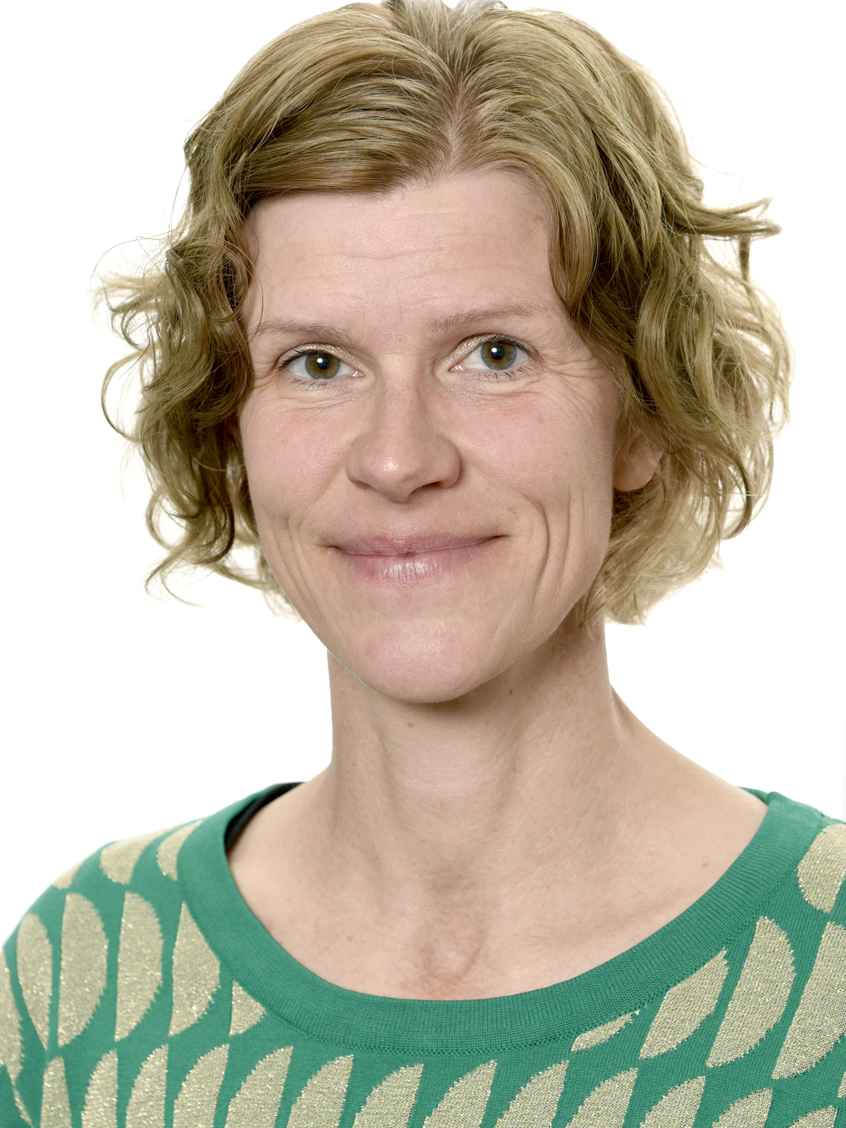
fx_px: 3715
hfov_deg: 13.0
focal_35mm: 114
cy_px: 530
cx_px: 422
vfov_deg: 17.3
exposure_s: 1/100
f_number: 6.3
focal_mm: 105
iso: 200
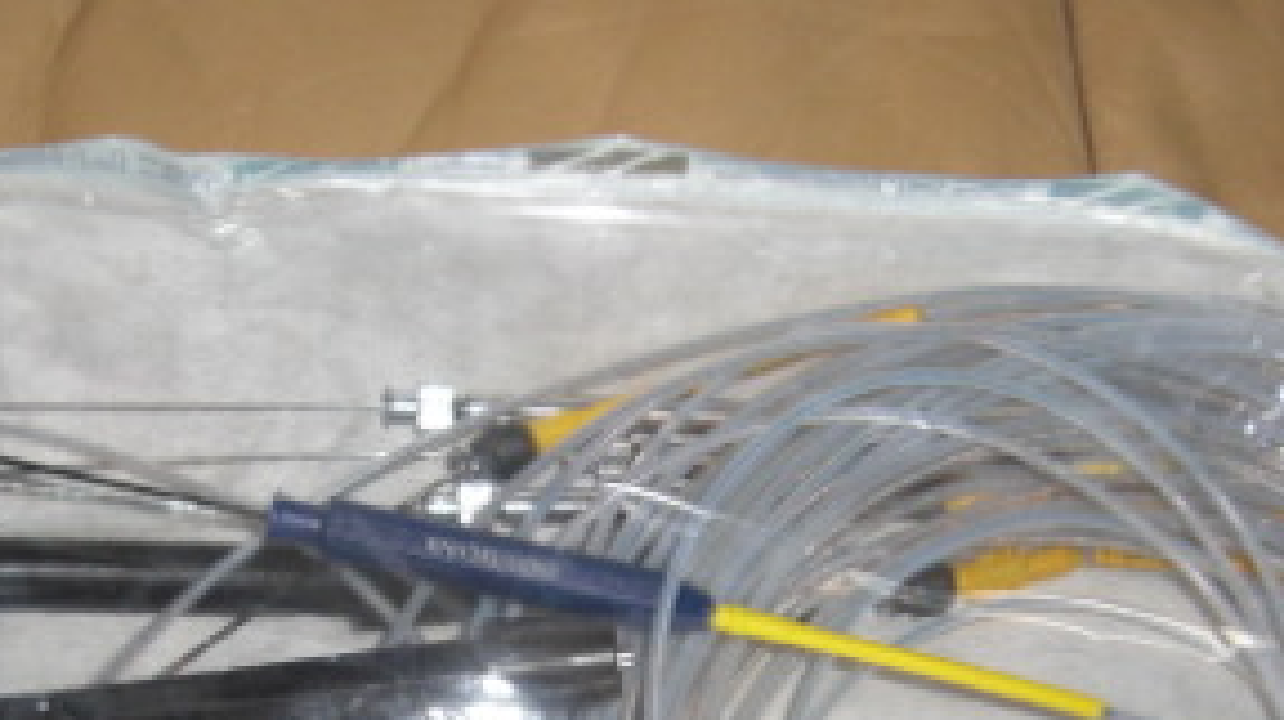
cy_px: 823
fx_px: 2314
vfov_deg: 17.0
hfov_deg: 31.0
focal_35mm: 68
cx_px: 617
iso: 100
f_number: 2.6
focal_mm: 4.9
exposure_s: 1/60
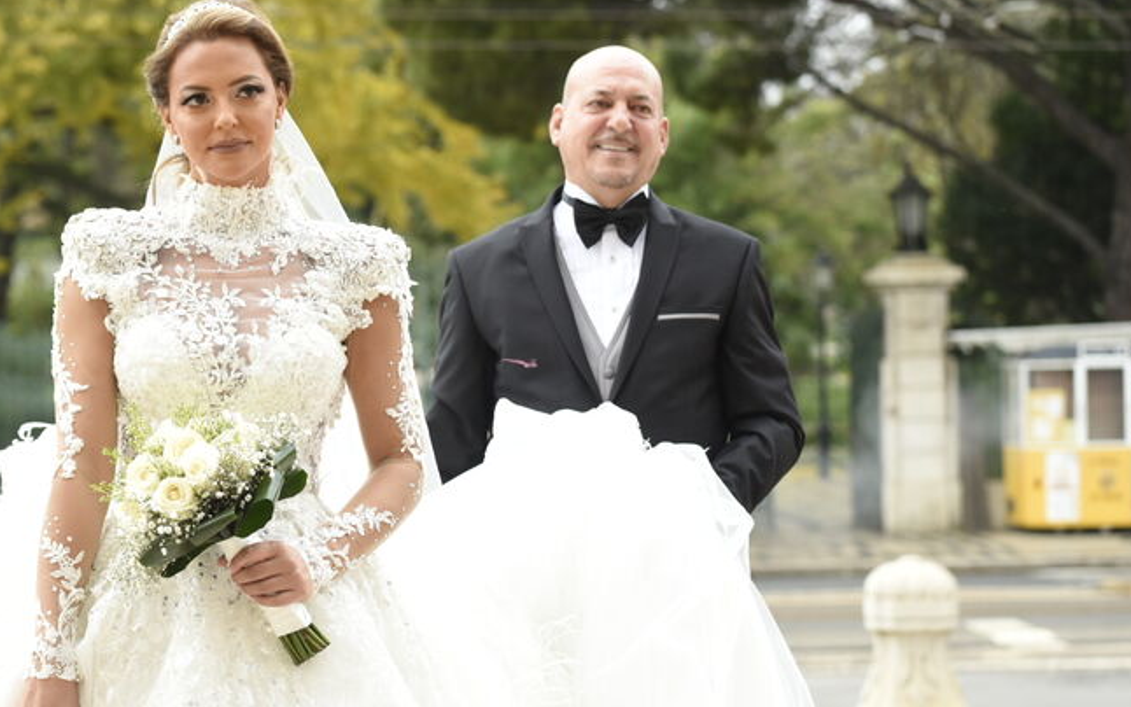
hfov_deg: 19.3
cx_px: 467
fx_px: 3330
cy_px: 332
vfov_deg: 12.1
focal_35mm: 108
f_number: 4.5
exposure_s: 1/500
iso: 800
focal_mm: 86
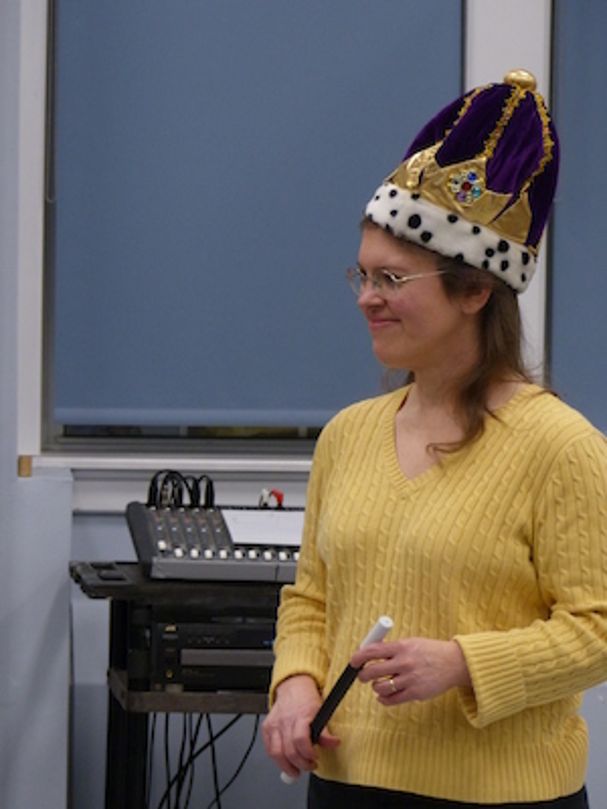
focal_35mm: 240
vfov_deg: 8.2
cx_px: 304
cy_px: 404
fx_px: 5611
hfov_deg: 6.2
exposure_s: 1/20
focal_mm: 43.3
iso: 400
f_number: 2.8
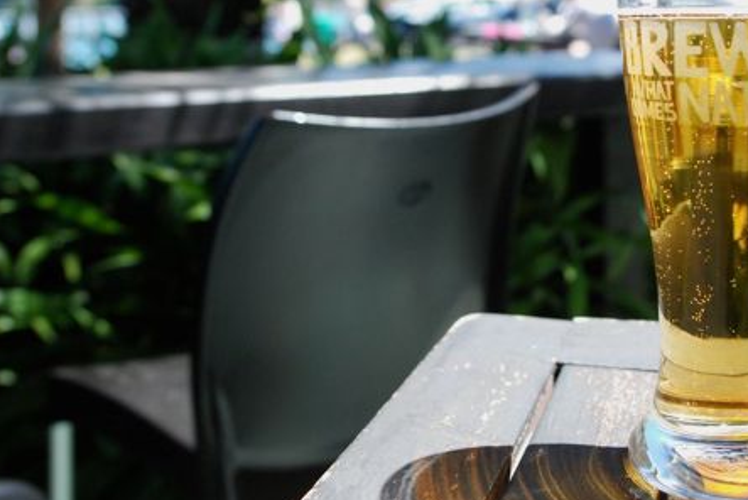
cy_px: 174
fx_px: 915
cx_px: 480
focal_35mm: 44
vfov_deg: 30.4
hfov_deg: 44.0
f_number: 4.5
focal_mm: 20
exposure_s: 1/2000
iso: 800
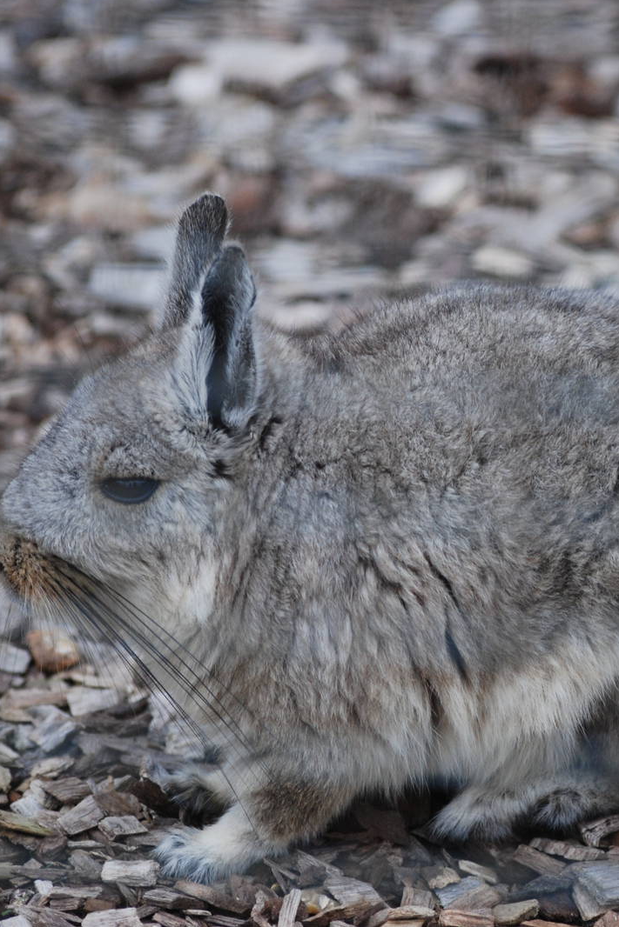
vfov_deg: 6.1
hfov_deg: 4.1
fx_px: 8714
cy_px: 462
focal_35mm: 338
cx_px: 541
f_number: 4.5
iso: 400
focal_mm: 150
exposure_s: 1/400
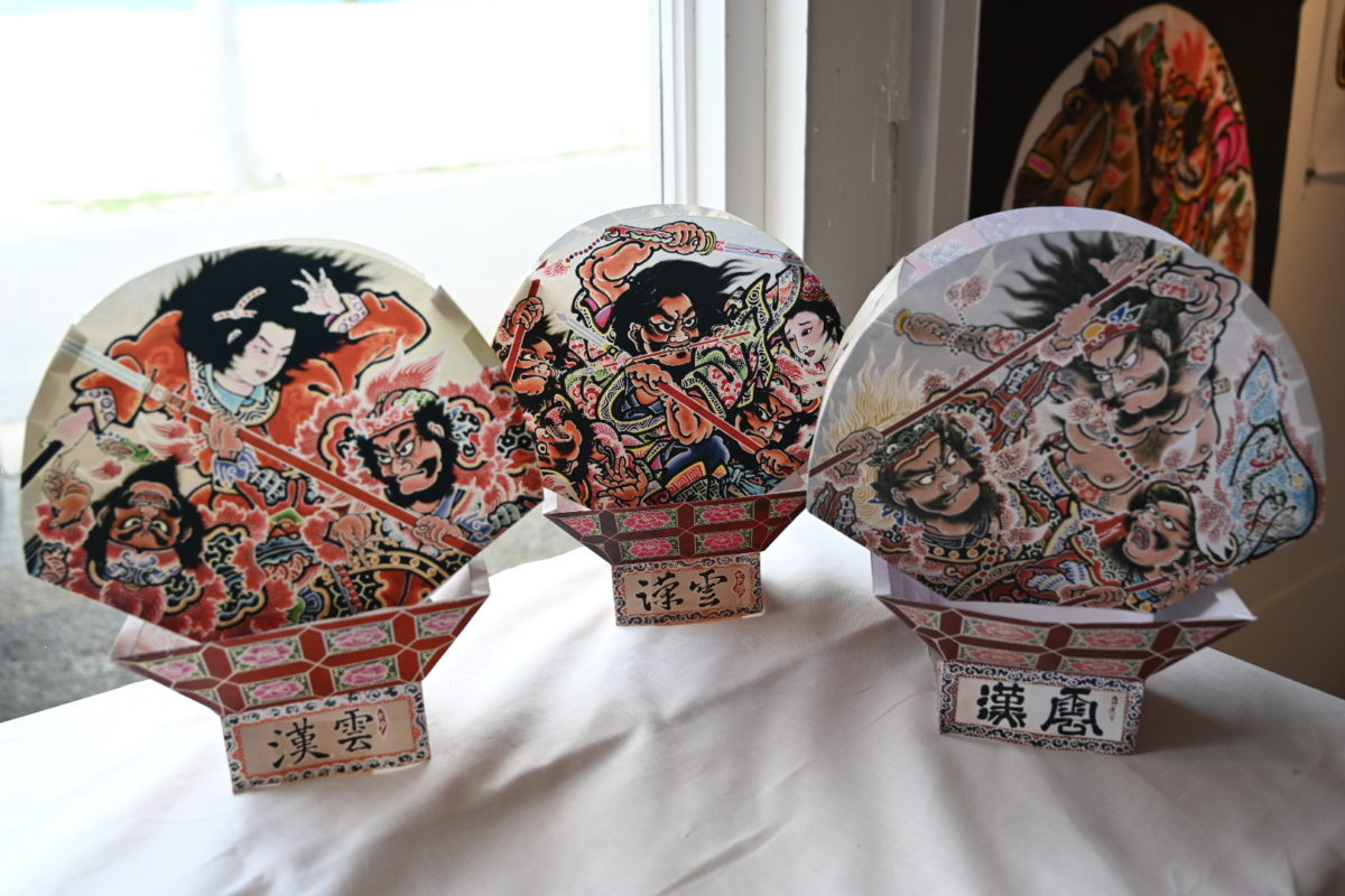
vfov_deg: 41.1
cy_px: 448
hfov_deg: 58.7
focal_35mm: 32
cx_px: 672
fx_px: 1195
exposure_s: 1/125
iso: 400
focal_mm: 32
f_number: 5.6
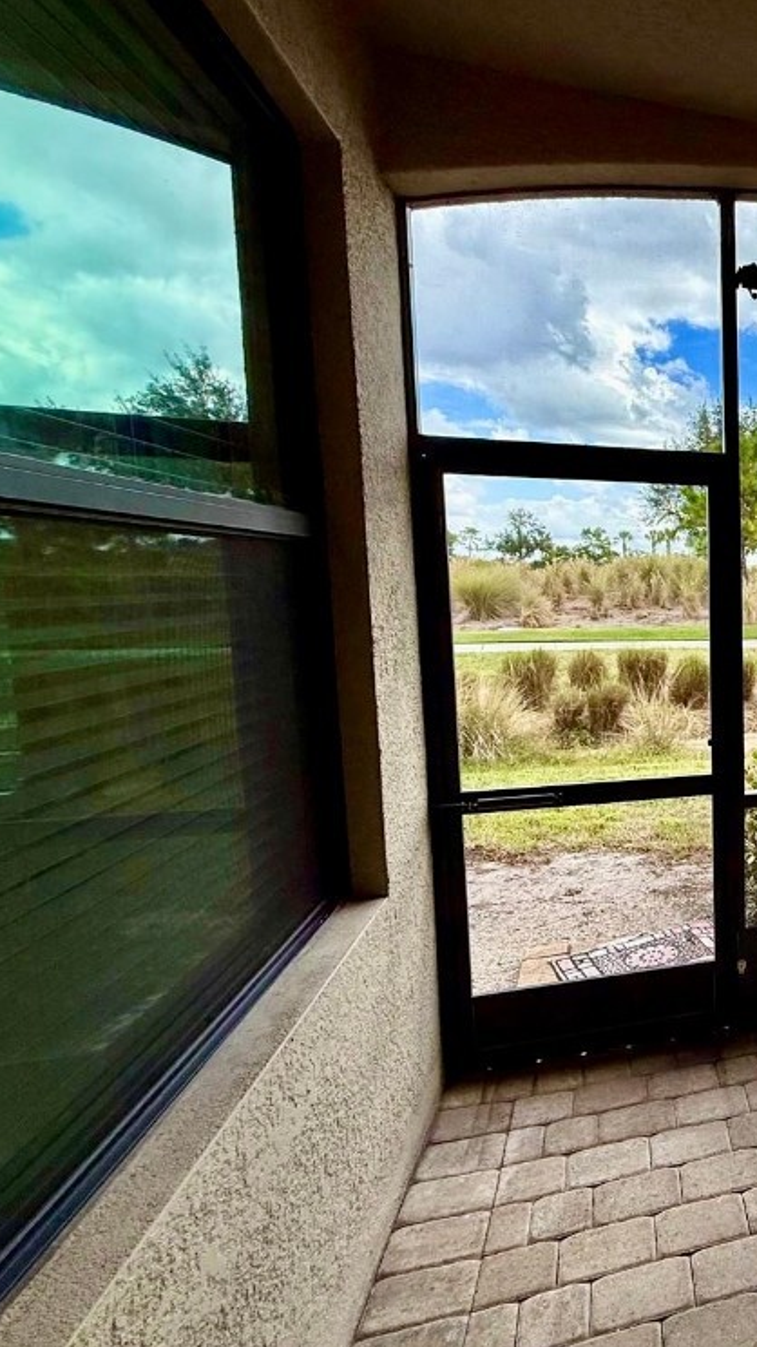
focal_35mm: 21
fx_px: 750
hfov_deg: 40.7
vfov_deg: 83.9
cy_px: 664
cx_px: 869
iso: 64
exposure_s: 1/734
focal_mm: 2.22
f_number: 2.2
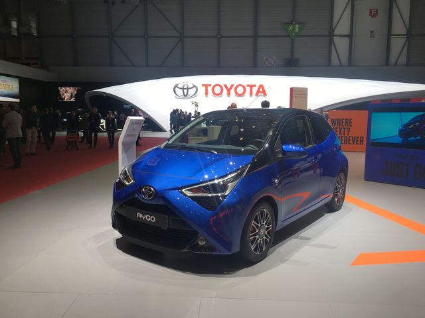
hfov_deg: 61.7
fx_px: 356
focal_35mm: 29
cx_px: 212
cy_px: 159
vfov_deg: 48.2
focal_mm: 4.15
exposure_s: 1/137
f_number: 2.2
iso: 25
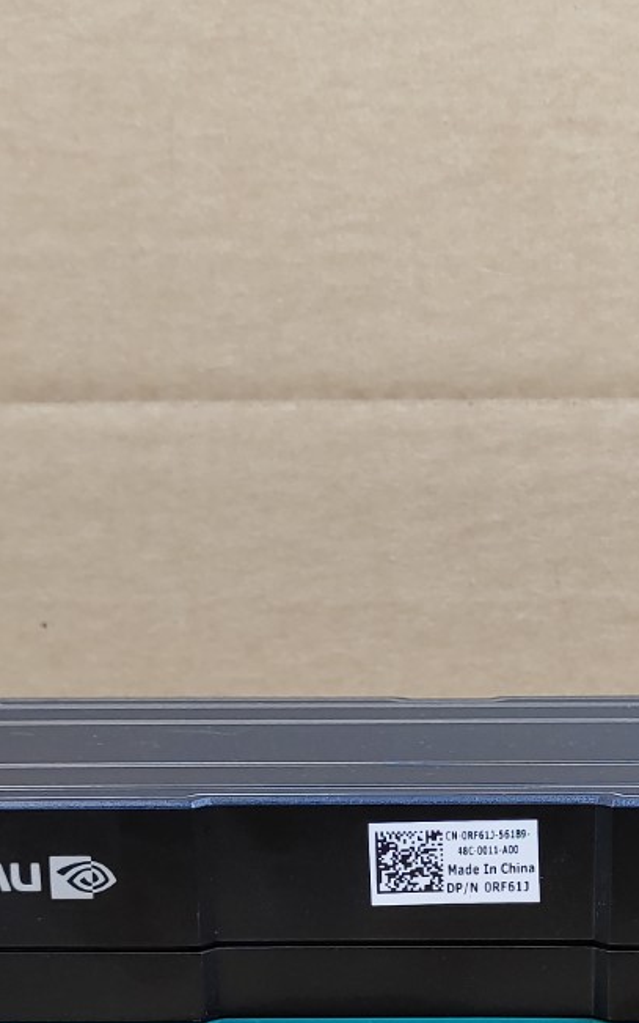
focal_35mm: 61
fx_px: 1699
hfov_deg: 21.2
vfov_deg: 32.6
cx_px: 449
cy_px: 819
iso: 50
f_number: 1.8
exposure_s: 1/120
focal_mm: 4.36
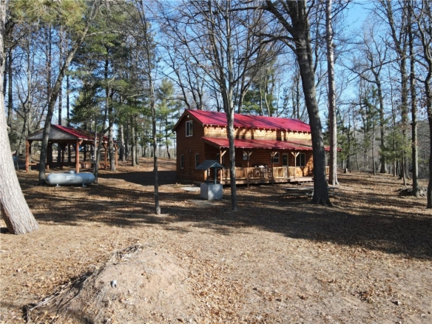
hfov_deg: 71.6
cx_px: 216
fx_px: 300
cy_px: 162
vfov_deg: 56.8
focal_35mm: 24
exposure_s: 1/200
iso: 110
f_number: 2.8
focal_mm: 4.5
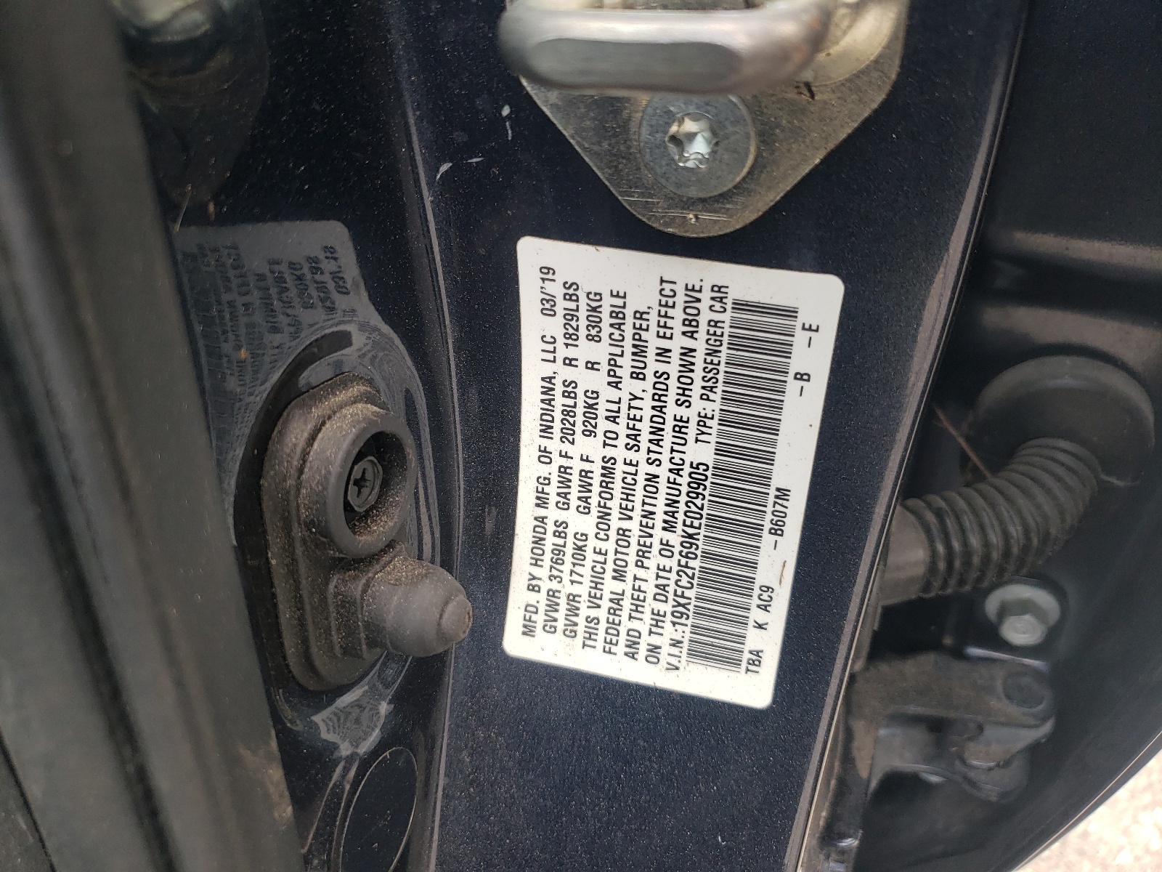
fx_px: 873
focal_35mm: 26
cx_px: 581
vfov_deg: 53.1
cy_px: 436
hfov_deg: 67.3
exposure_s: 1/120
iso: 51
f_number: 1.5
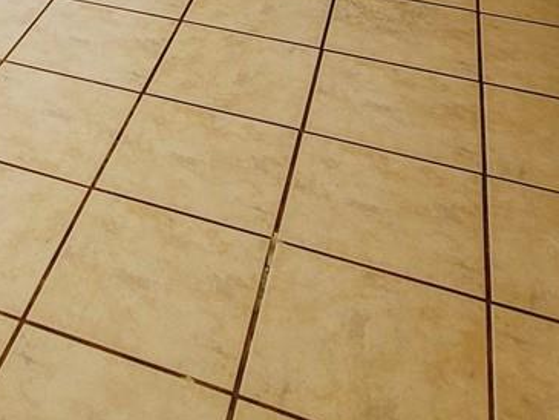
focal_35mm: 57
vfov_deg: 18.3
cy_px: -397
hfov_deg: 31.0
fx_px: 921
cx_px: -17
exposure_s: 1/60
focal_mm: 2.2
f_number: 2.2
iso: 160
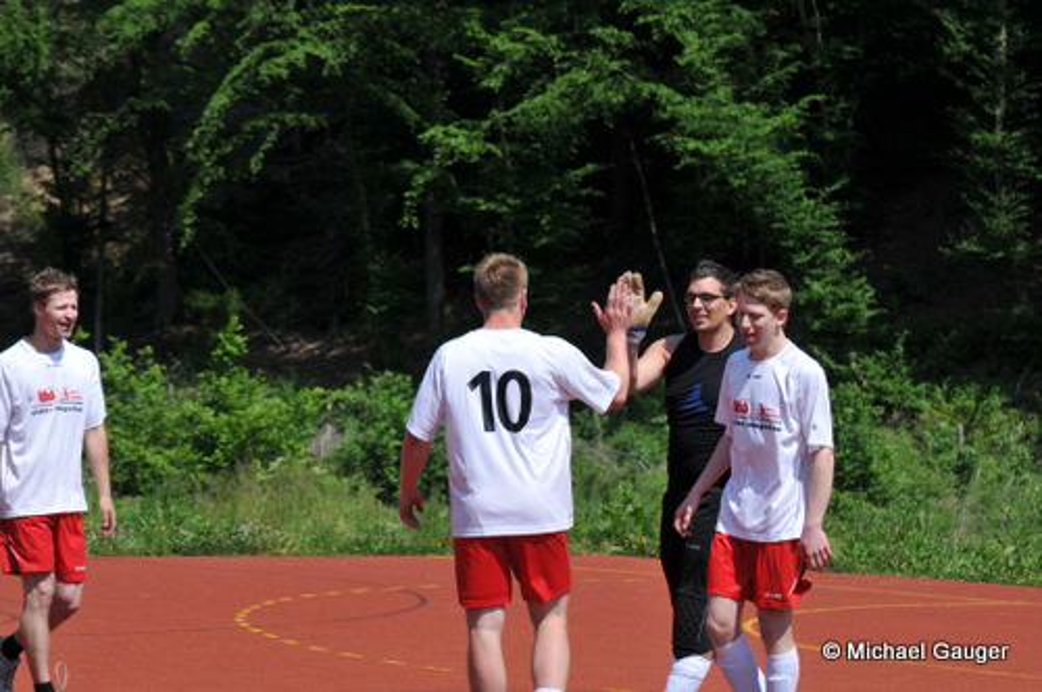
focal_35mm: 153
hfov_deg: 13.4
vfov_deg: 8.9
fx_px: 4423
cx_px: 521
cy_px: 346
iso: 200
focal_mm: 102
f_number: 8
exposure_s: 1/640
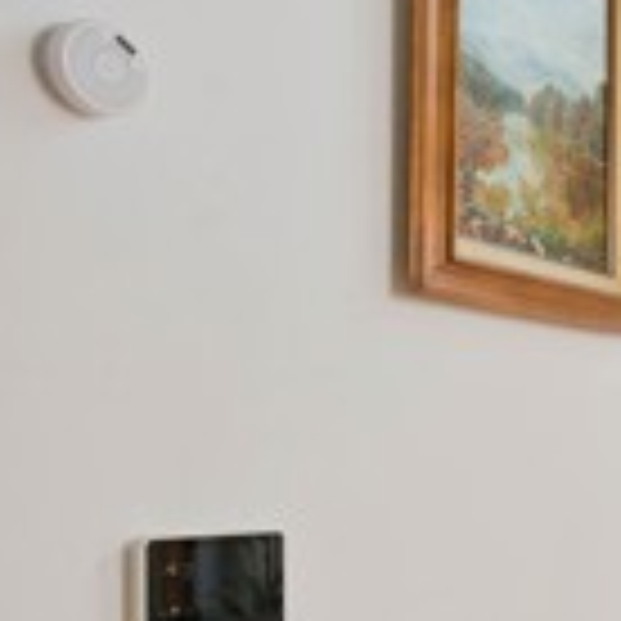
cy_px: 457
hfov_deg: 26.3
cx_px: 814
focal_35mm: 55
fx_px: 1116
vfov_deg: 30.6
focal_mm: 14
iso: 400
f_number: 7.1
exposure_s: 1/400
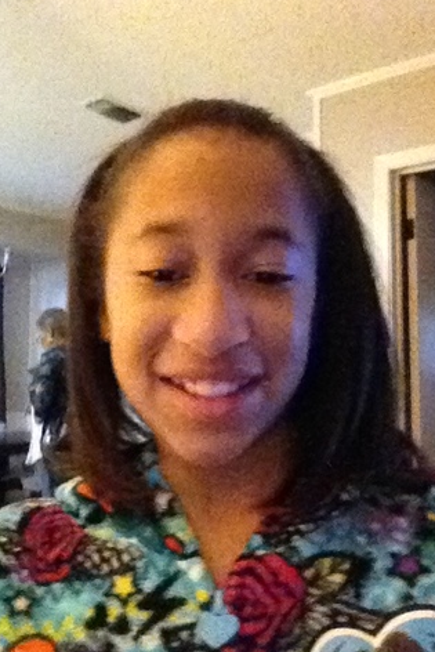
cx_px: 204
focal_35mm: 37
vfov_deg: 51.9
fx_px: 670
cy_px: 322
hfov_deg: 36.0
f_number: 2.4
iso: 2000
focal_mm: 1.85
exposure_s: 1/15
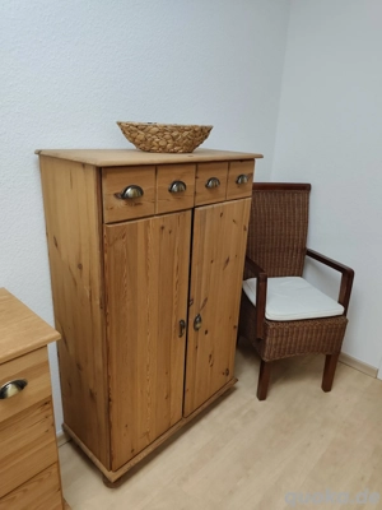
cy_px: 255
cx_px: 191
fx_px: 338
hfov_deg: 58.9
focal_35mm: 23
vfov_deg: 73.9
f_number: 1.65
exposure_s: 1/50
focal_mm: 6.19
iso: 500
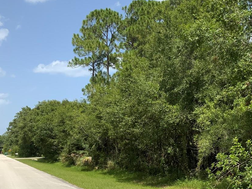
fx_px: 407
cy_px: 137
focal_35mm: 56
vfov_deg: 25.8
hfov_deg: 34.2
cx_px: 154
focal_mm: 3
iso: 16
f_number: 1.8
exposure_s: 1/1848
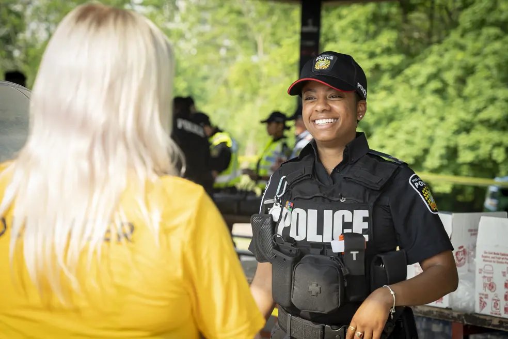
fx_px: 1270
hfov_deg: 22.6
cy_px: 170
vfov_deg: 15.2
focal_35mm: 90
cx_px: 254
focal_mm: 60
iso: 250
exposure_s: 1/400
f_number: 3.5
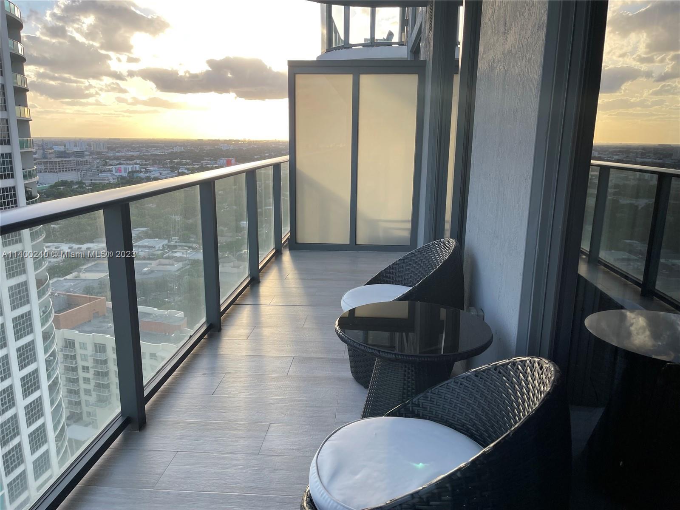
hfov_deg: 67.3
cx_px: 340
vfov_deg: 53.1
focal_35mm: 26
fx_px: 511
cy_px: 255
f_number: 1.6
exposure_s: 1/717
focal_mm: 5.1
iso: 32
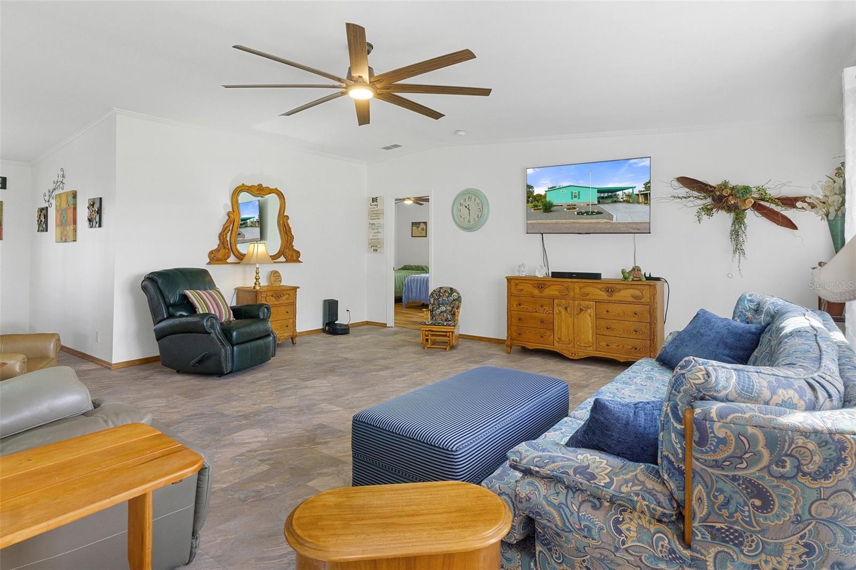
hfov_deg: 90.0
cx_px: 428
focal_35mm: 18
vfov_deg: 67.4
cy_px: 285
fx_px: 428
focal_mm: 12
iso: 640
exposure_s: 1/6
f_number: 8
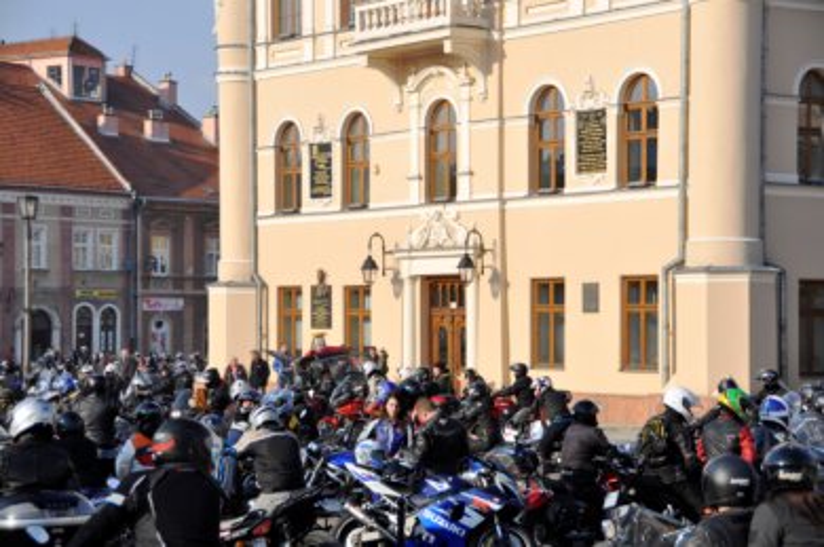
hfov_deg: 24.2
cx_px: 412
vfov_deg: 16.2
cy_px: 274
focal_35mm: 84
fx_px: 1920
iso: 200
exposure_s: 1/800
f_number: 7.1
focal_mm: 56
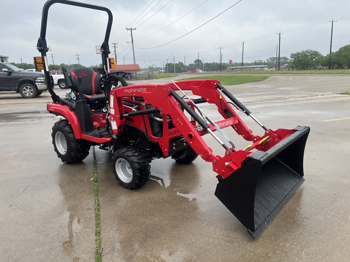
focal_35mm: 26
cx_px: 175
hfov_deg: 67.3
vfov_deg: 53.1
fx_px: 263
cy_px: 131
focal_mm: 5.7
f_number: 1.5
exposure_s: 1/1280
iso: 50
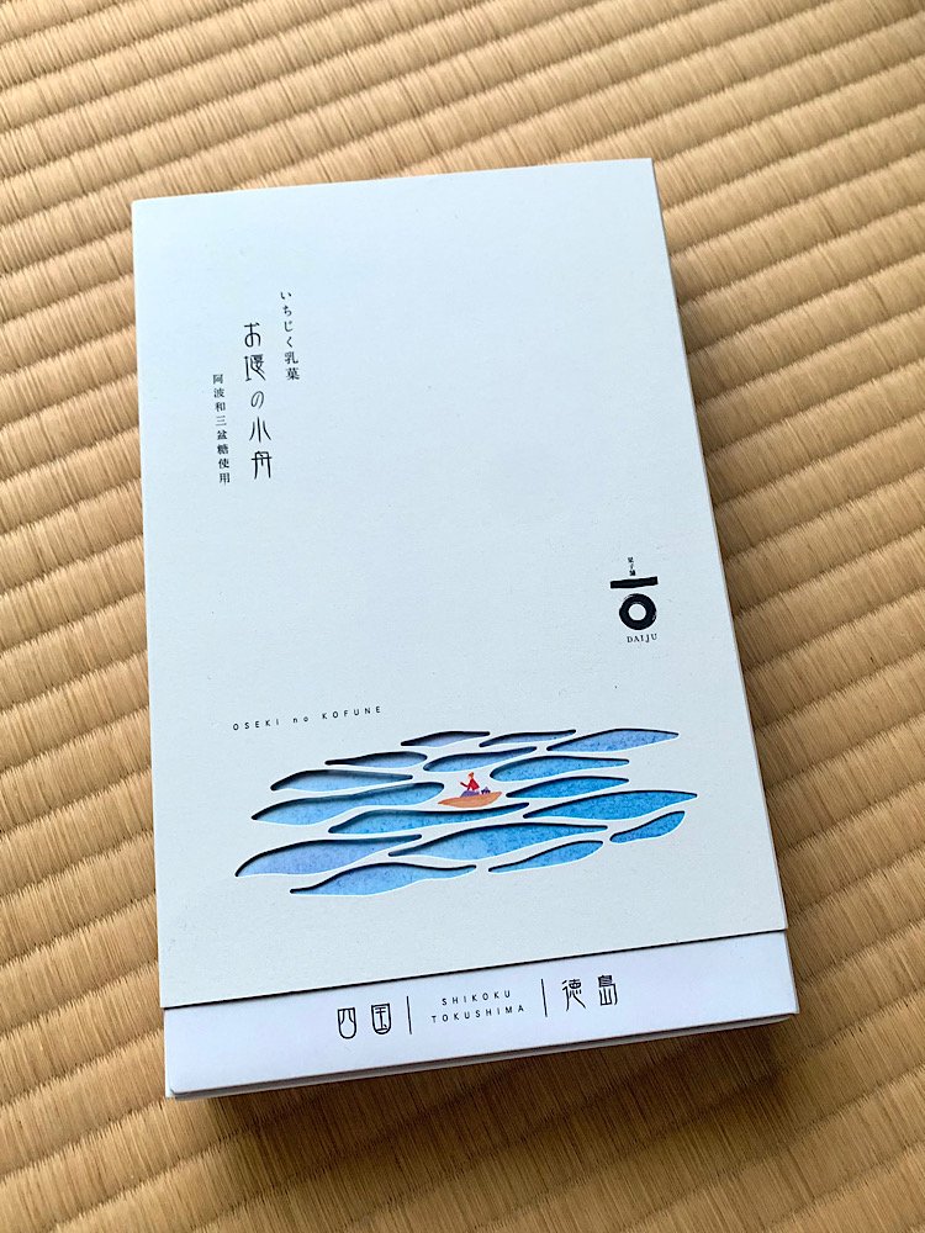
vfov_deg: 67.3
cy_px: 616
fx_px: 926
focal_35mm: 26
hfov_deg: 53.1
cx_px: 462
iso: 100
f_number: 1.8
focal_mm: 4.25
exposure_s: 1/88
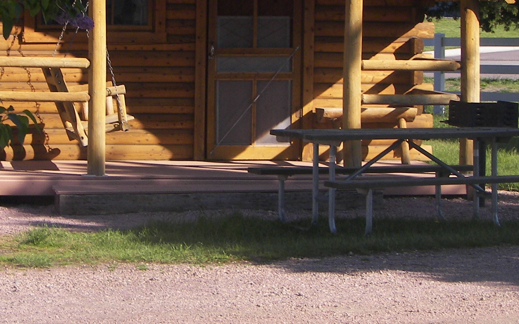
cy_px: 33
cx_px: 190
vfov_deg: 7.8
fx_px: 2376
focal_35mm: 168
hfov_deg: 12.5
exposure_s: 1/640
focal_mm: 12.4
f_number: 2.8
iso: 64
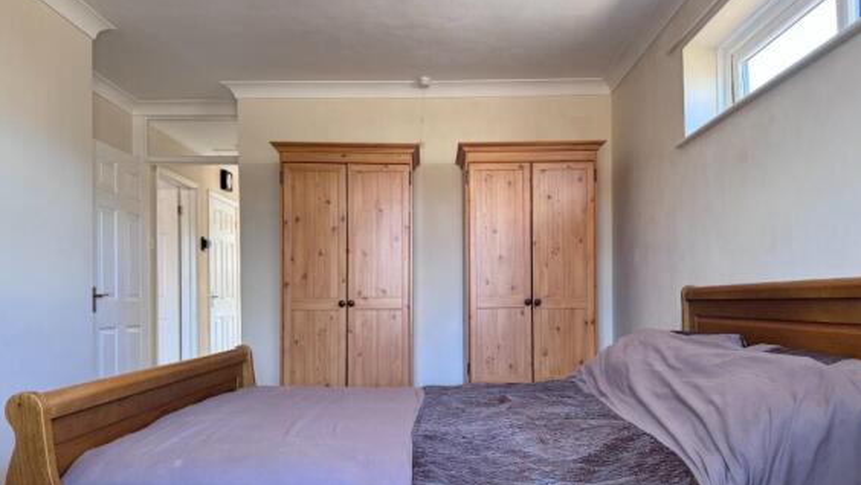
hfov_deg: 69.8
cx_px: 443
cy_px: 301
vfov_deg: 42.7
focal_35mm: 27
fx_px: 617
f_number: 1.78
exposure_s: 1/100
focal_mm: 6.76
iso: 100
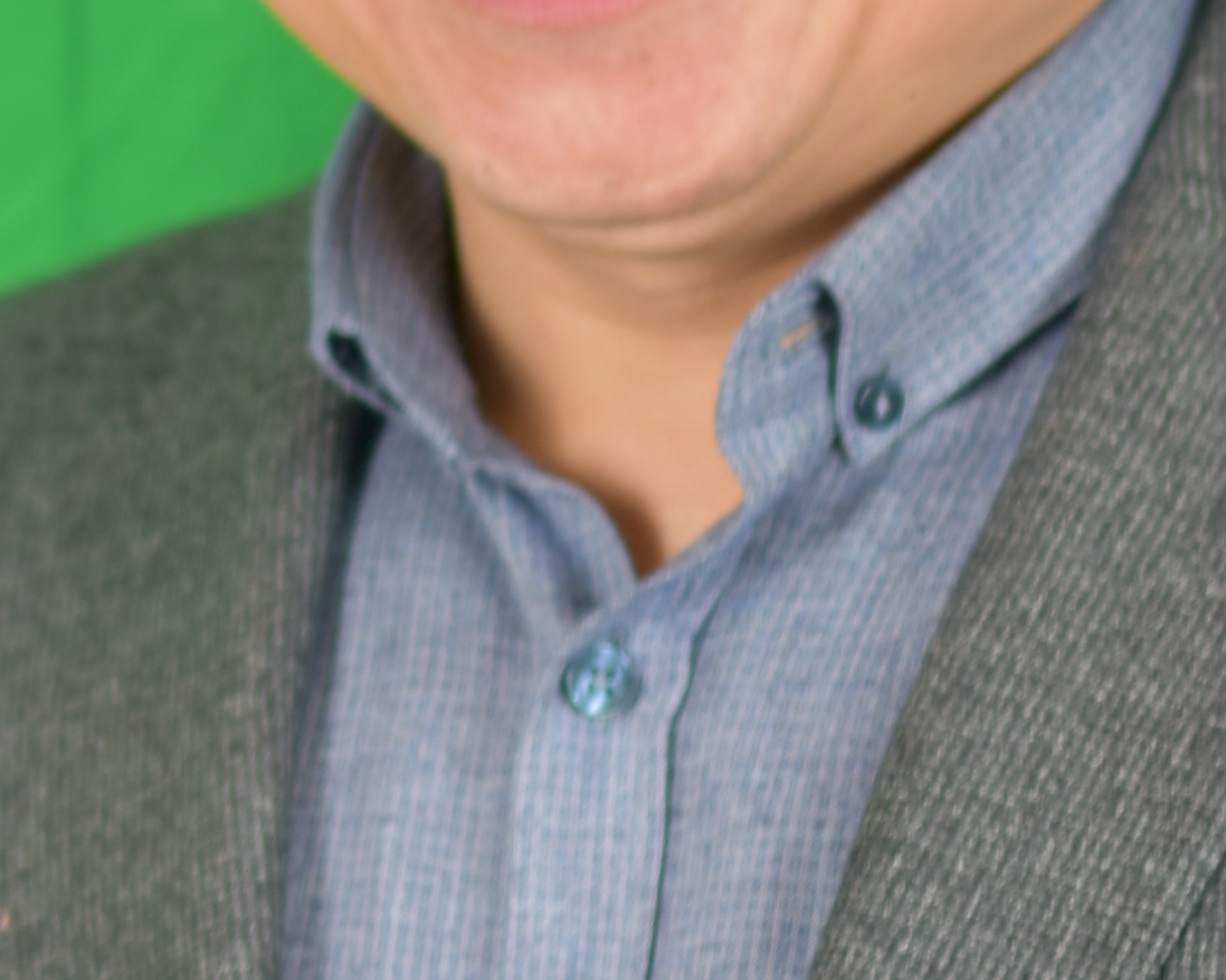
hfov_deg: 7.2
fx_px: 9779
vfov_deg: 5.7
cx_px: 771
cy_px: 1035
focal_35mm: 270
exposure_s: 1/25
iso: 100
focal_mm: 35
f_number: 2.5
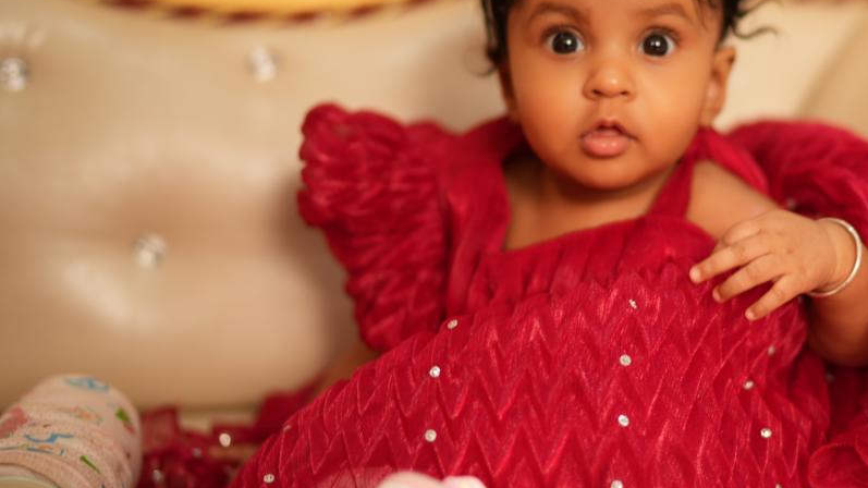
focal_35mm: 53
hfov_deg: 38.5
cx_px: 610
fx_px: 1220
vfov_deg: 22.6
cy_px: 229
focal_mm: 35
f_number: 1.4
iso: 160
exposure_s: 1/125
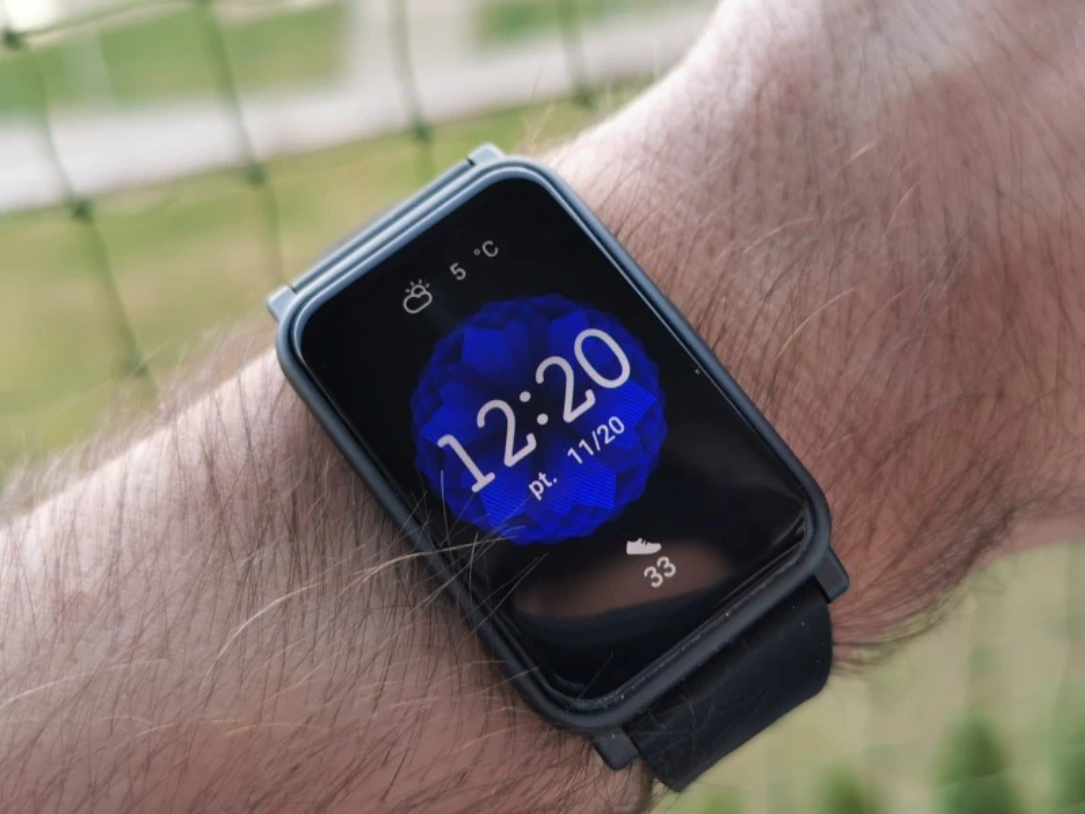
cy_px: 407
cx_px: 542
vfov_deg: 34.3
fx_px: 1316
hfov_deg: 44.8
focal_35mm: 42
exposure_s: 1/167
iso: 50
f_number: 1.6
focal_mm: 5.56
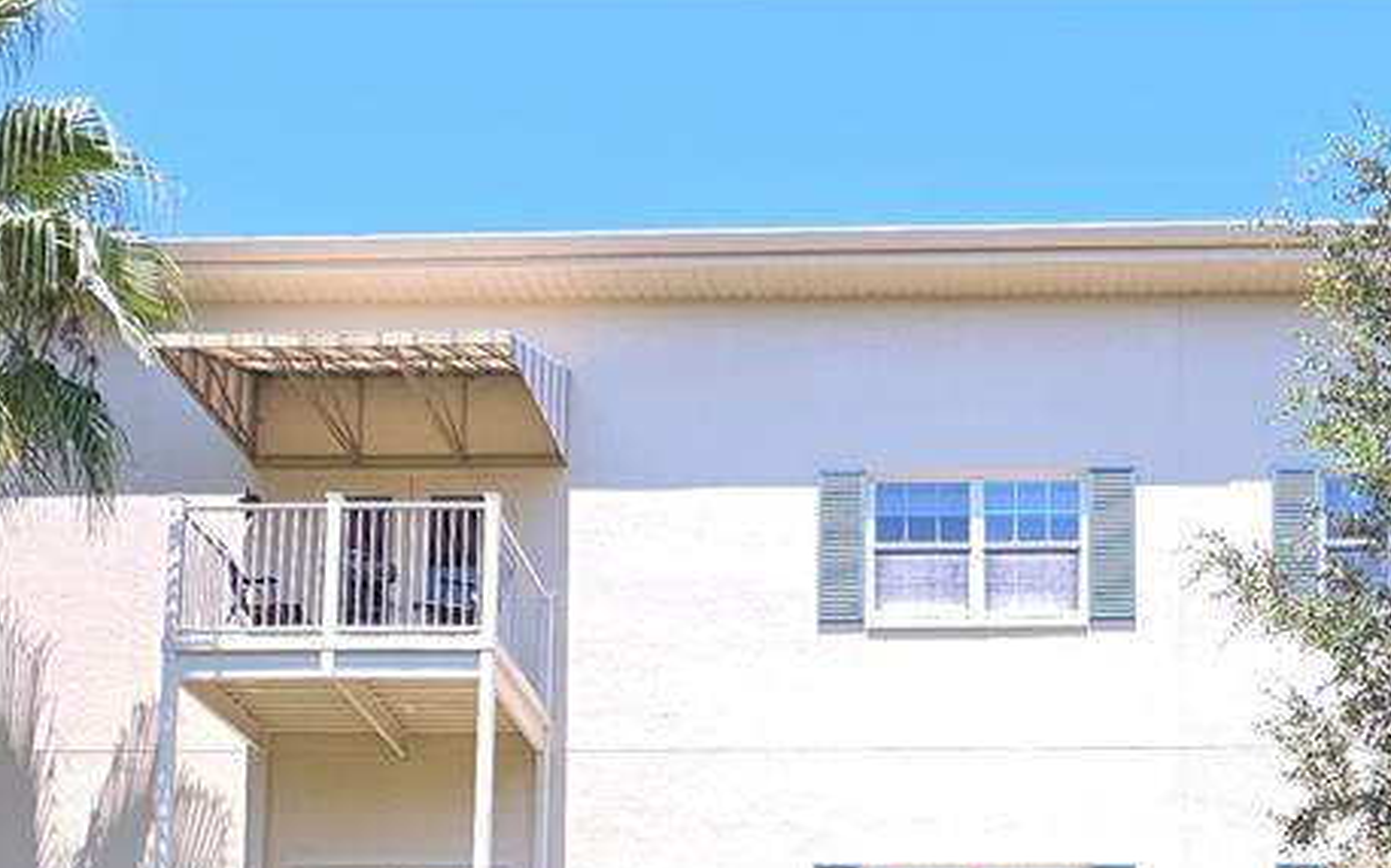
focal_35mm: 45
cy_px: 1152
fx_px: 1705
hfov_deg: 43.6
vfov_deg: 24.6
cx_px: 960
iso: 20
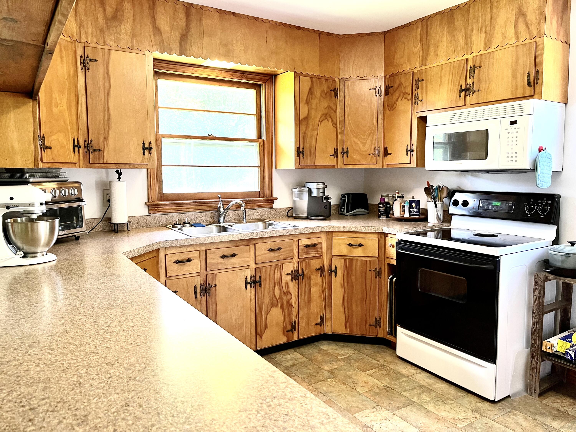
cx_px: 288
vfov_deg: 53.1
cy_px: 216
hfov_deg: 67.3
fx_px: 433
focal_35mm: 26
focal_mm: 5.1
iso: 100
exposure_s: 1/60
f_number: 1.6
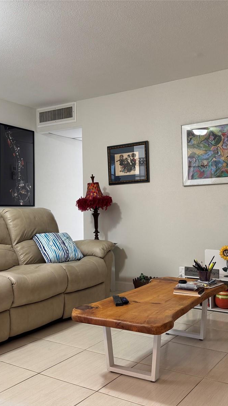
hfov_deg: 33.6
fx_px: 376
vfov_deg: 56.6
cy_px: 204
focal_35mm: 35
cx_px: 132
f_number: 1.78
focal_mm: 6.76
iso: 160
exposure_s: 1/60
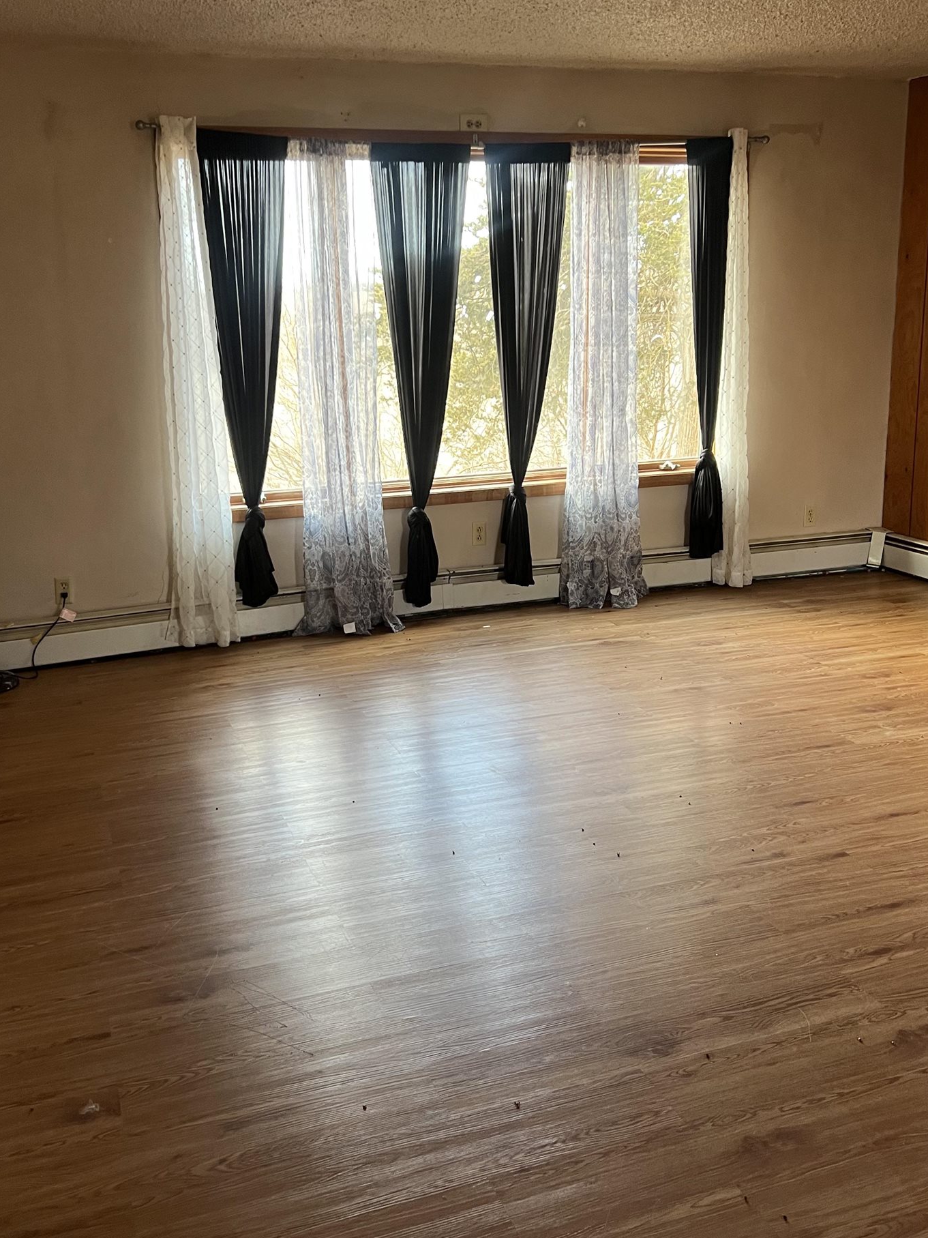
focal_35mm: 33
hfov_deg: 42.9
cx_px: 412
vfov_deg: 55.2
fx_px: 1180
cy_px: 554
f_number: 1.5
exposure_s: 1/66
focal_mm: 5.7
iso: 125
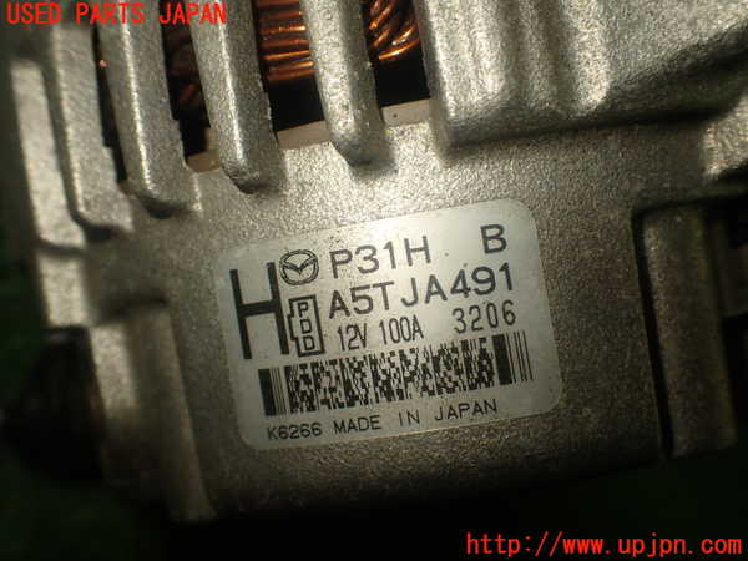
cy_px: 280
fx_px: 778
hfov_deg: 51.4
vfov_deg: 39.7
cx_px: 374
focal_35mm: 36
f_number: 2.5
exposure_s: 1/160
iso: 125
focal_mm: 6.37
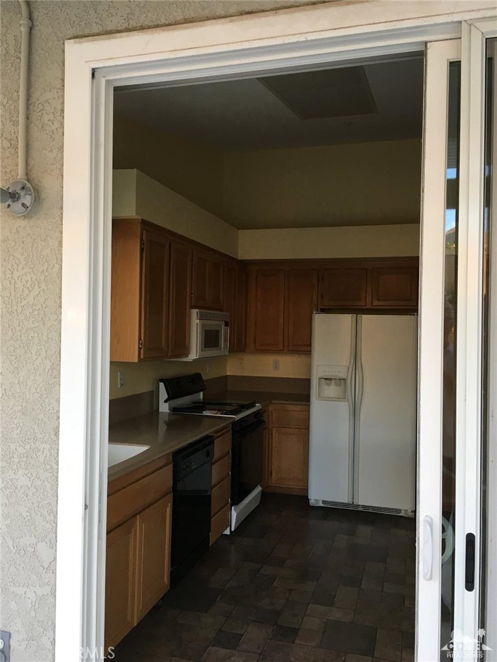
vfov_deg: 61.6
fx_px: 555
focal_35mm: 29
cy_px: 331
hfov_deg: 48.2
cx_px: 248
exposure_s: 1/30
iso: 25
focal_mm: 4.15
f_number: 2.2
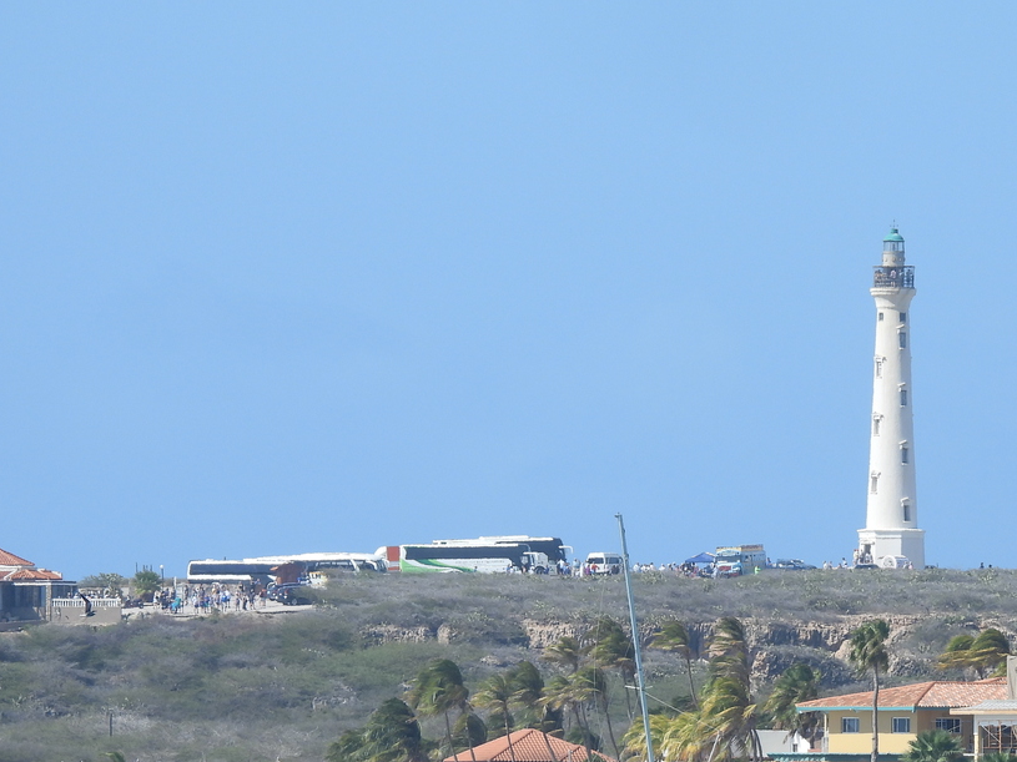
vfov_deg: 2.4
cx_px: 621
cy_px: 525
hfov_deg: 3.2
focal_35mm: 628
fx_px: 18448
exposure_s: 1/640
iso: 100
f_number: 5
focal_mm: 71.4
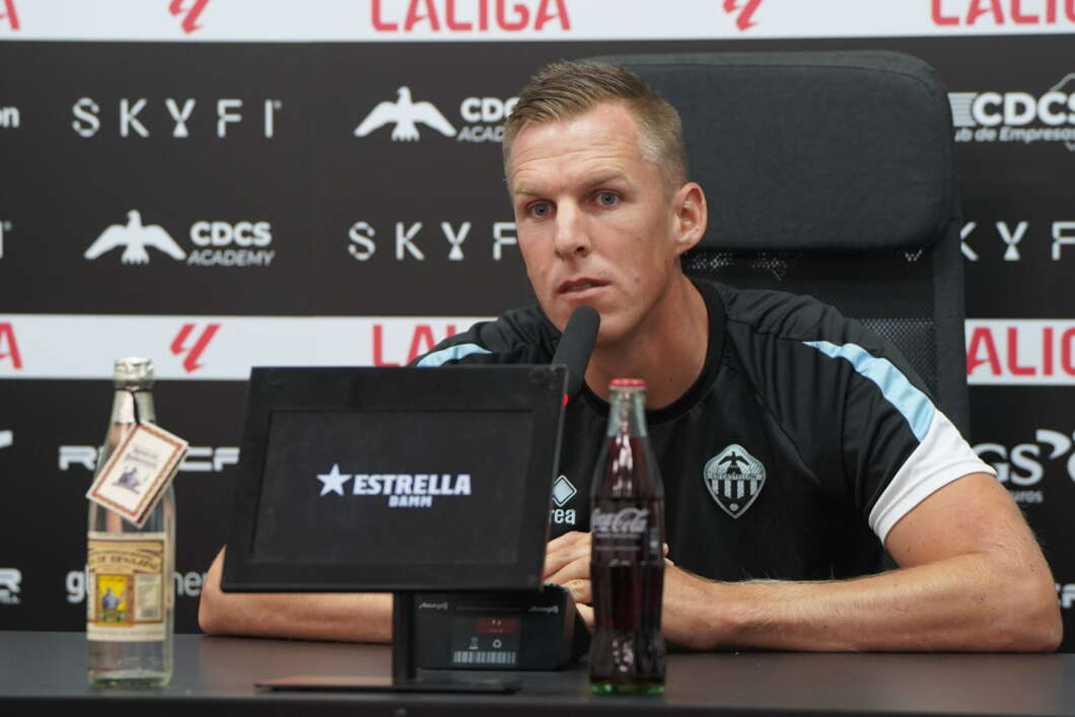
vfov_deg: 6.4
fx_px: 6450
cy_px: 358
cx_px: 538
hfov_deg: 9.5
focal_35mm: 216
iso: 2000
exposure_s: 1/250
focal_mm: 144
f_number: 4
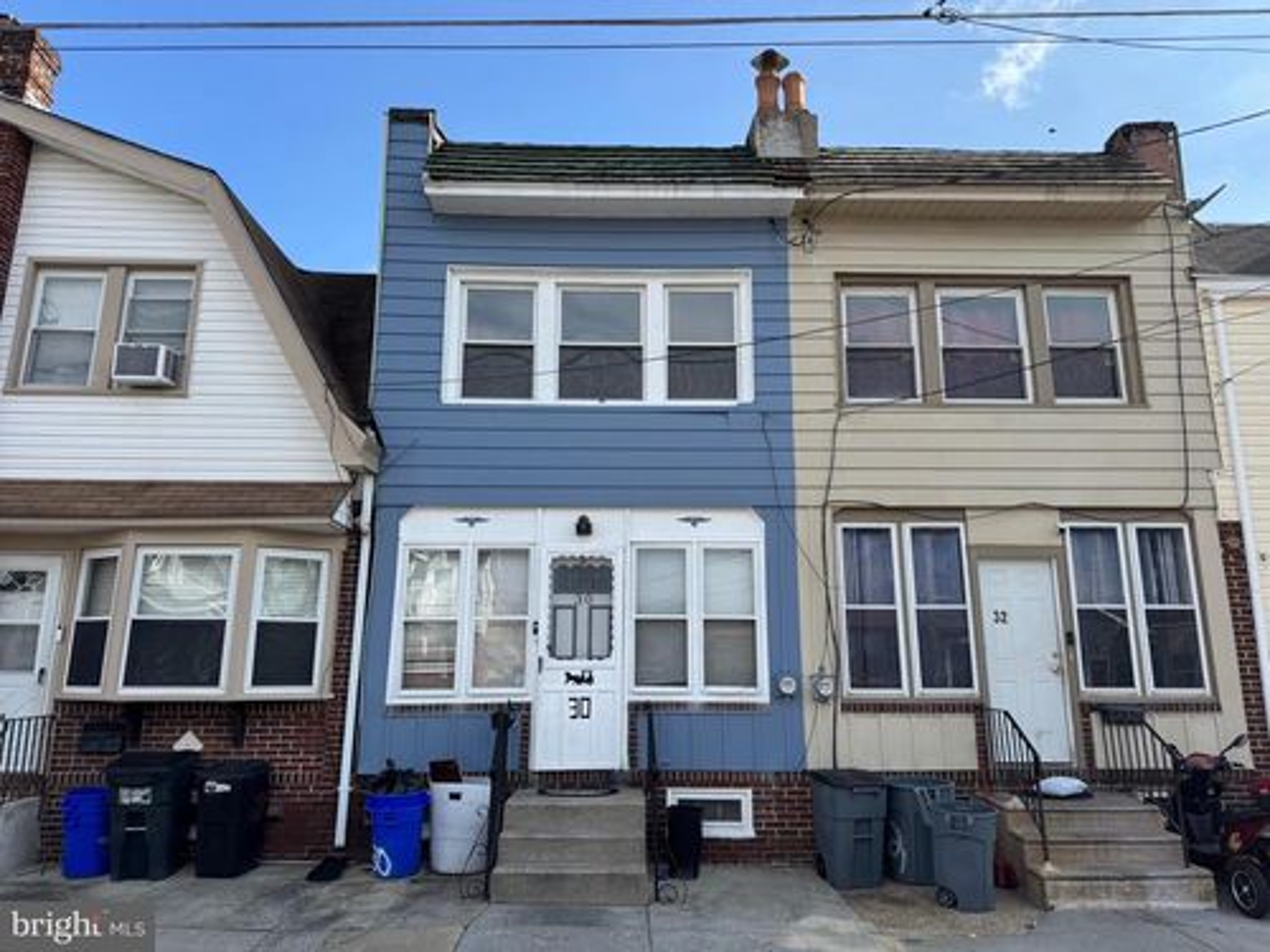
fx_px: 881
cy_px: 476
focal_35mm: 24
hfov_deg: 71.6
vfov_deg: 56.8
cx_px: 635
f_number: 1.78
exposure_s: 1/2604
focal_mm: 6.76
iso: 80
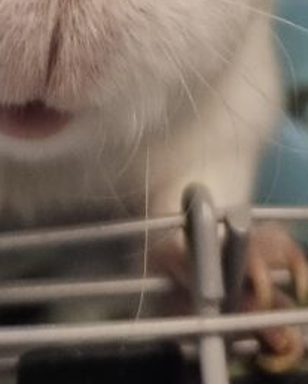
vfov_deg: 17.8
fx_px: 1012
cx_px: 21
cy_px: -283
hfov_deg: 17.0
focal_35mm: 89
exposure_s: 1/120
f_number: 1.8
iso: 800
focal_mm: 5.54
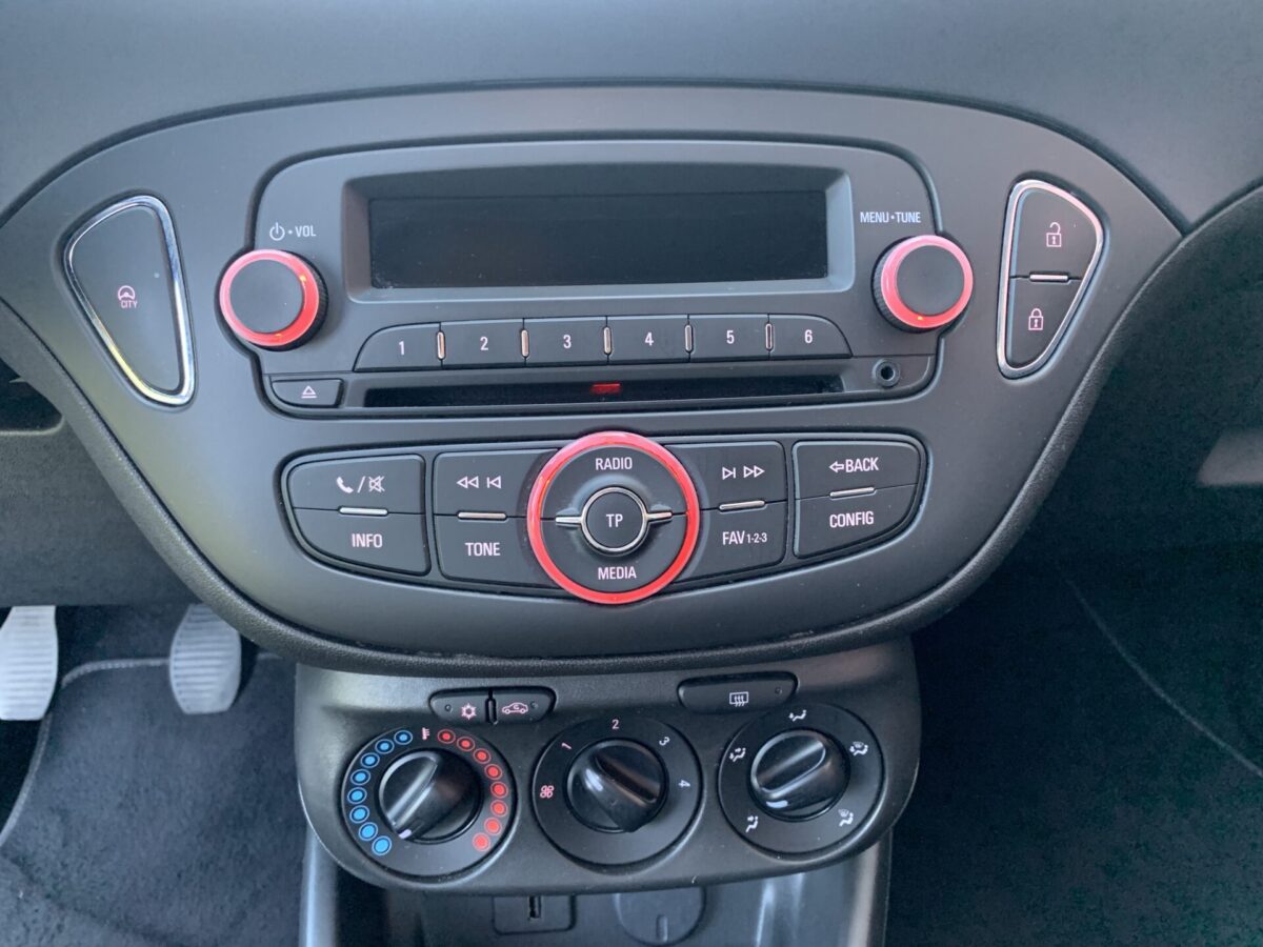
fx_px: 949
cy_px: 474
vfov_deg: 53.1
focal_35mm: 26
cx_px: 632
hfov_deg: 67.3
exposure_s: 1/57
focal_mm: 4.25
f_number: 1.8
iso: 400
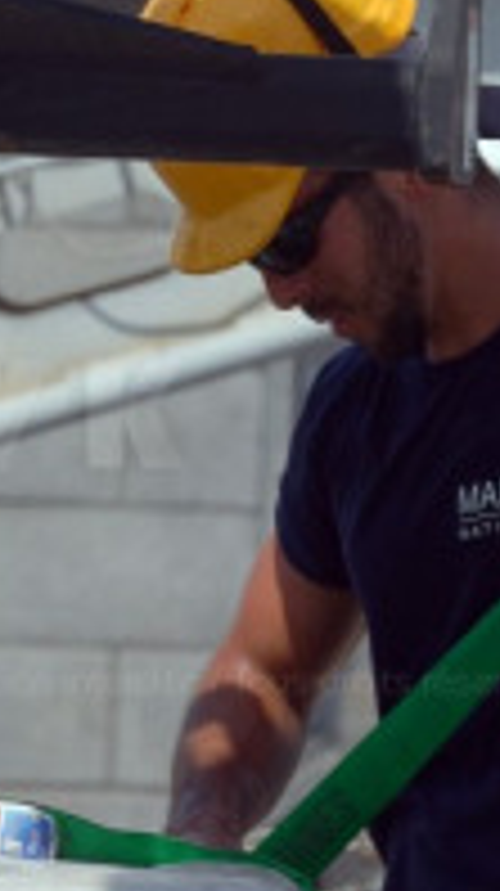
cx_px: 65
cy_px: 4
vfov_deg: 2.3
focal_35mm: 952
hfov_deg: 1.3
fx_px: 22496
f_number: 8
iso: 100
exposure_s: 1/500
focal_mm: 200
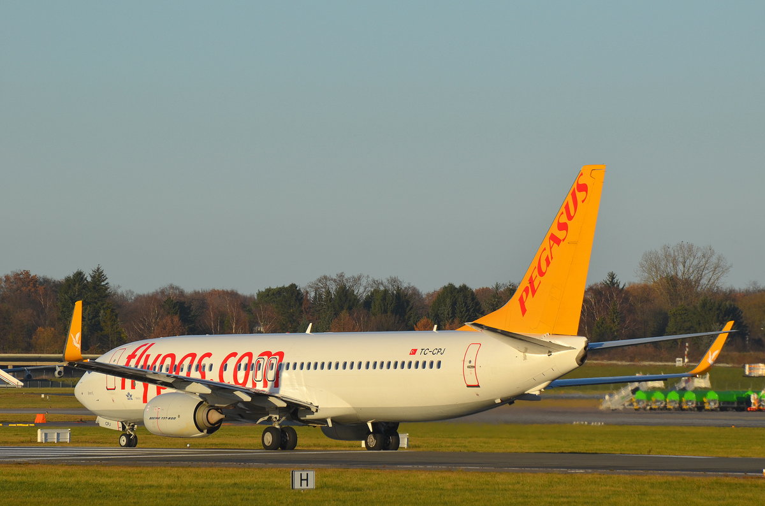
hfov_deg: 5.3
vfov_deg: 3.5
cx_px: 382
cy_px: 253
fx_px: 8268
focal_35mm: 390
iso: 180
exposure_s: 1/1000
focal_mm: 260
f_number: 8
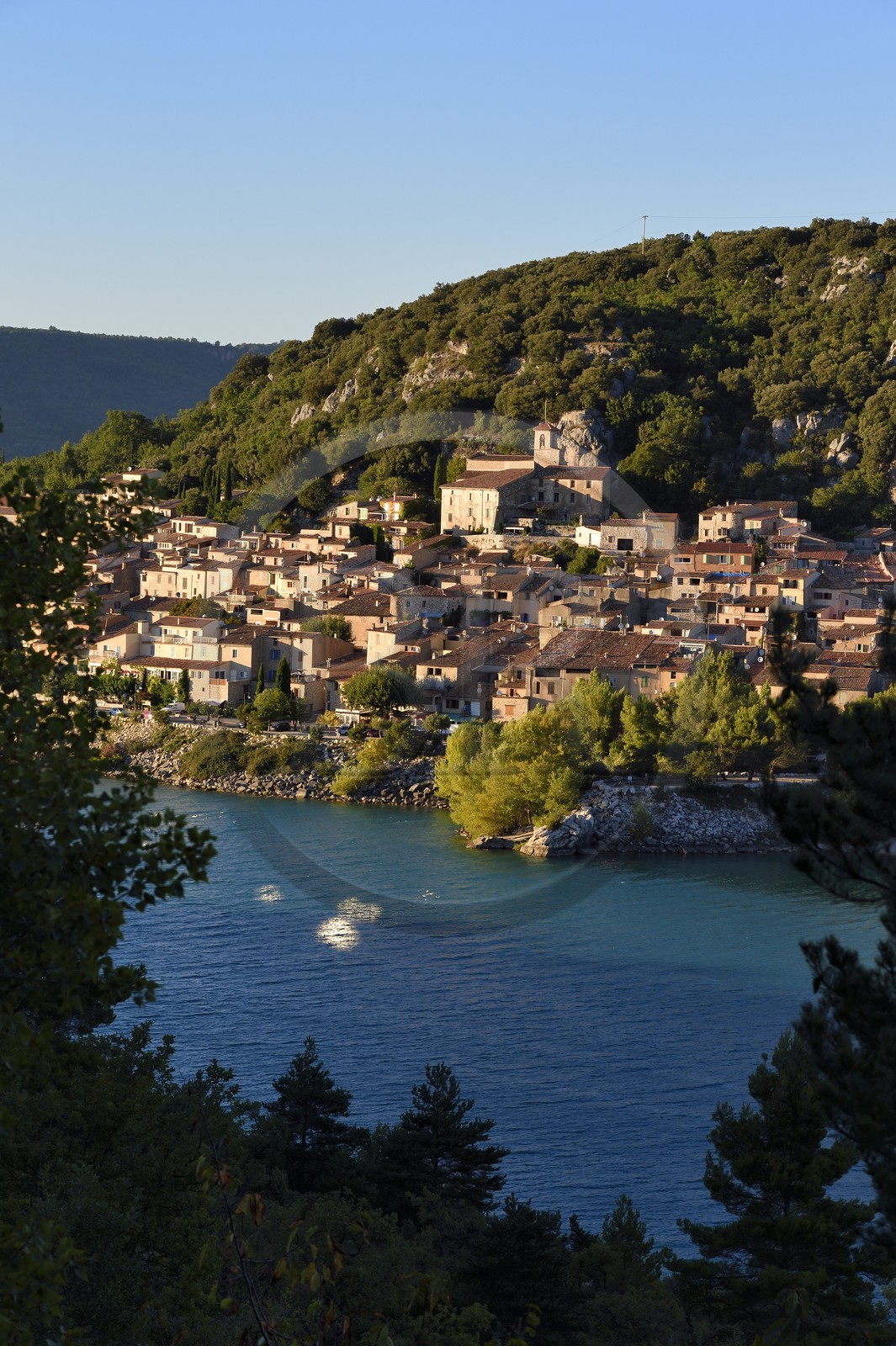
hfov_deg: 12.4
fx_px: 4111
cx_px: 448
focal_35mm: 110
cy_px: 673
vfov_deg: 18.6
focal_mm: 110
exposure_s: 1/200
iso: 400
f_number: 11
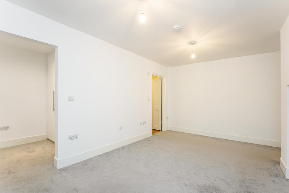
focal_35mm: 15
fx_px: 120
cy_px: 100
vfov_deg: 77.3
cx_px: 151
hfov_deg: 100.3
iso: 200
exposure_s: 1/2.5
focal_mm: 14
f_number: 11
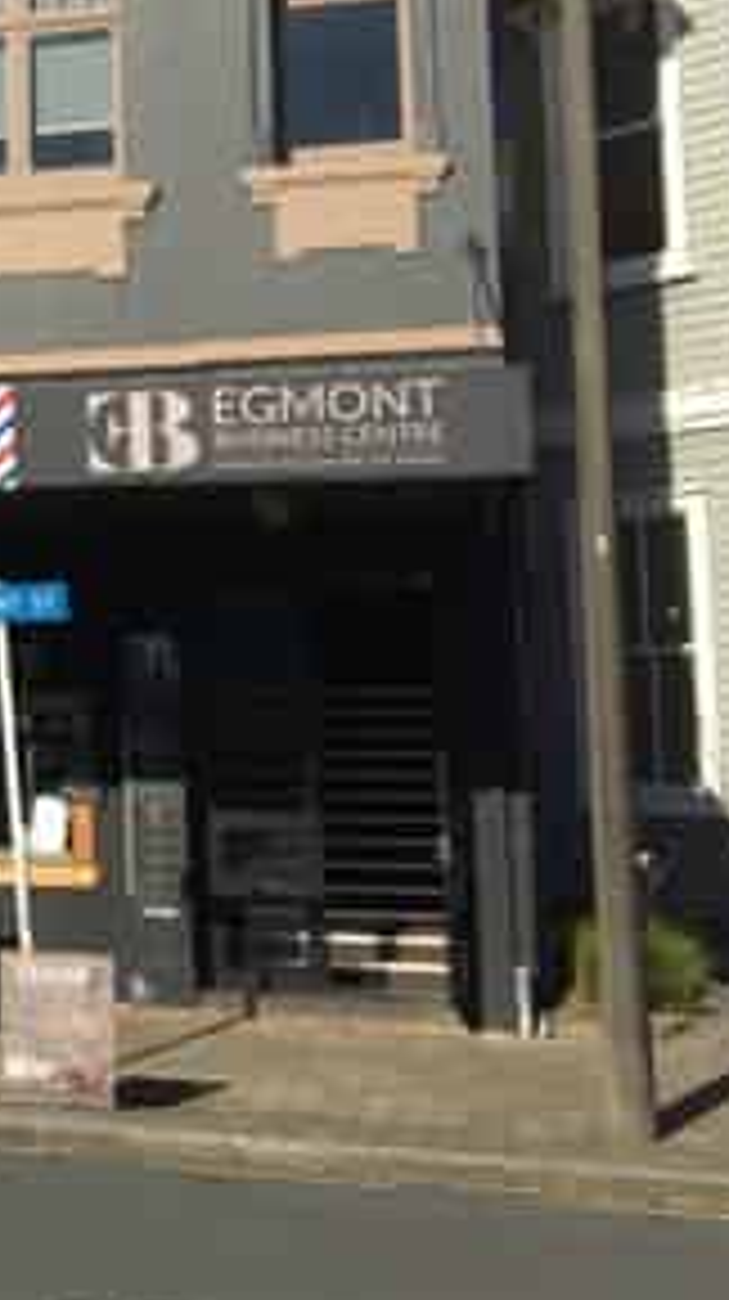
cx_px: -644
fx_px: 2481
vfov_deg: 29.2
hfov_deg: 14.4
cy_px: 421
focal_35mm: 72
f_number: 2.2
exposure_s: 1/1832
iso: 25
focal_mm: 4.15
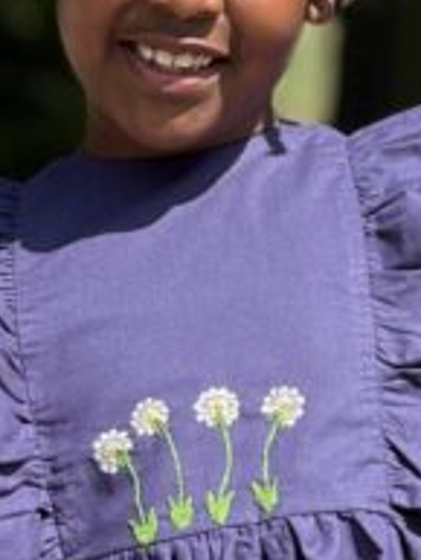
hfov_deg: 3.0
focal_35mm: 498
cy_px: 676
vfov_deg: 4.0
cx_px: 163
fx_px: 8067
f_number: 2.8
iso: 64
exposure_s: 1/480
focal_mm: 15.66
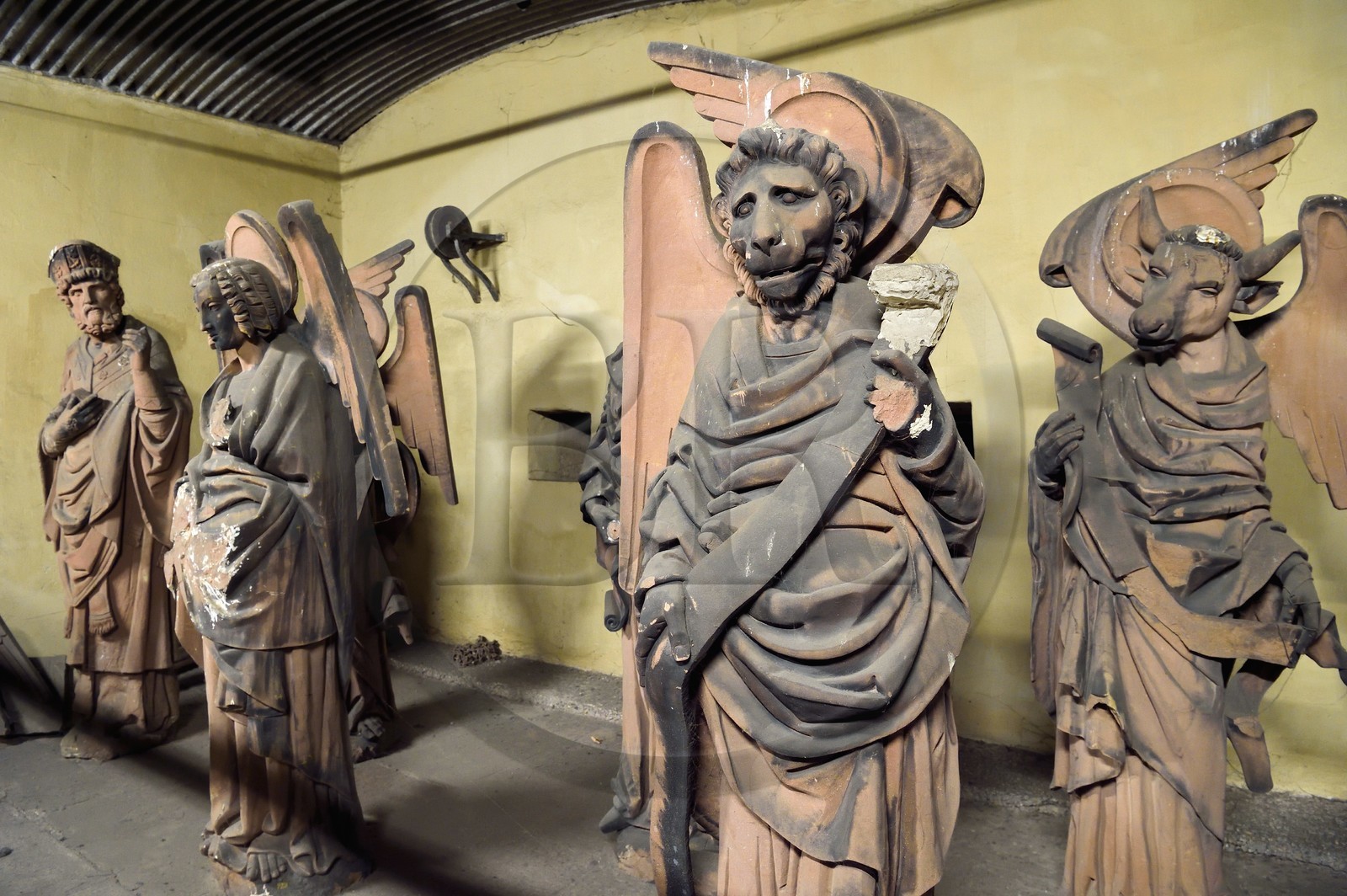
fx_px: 897
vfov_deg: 53.1
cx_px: 674
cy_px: 448
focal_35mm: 24
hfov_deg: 73.8
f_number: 7.1
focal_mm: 24
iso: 1600
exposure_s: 1/13
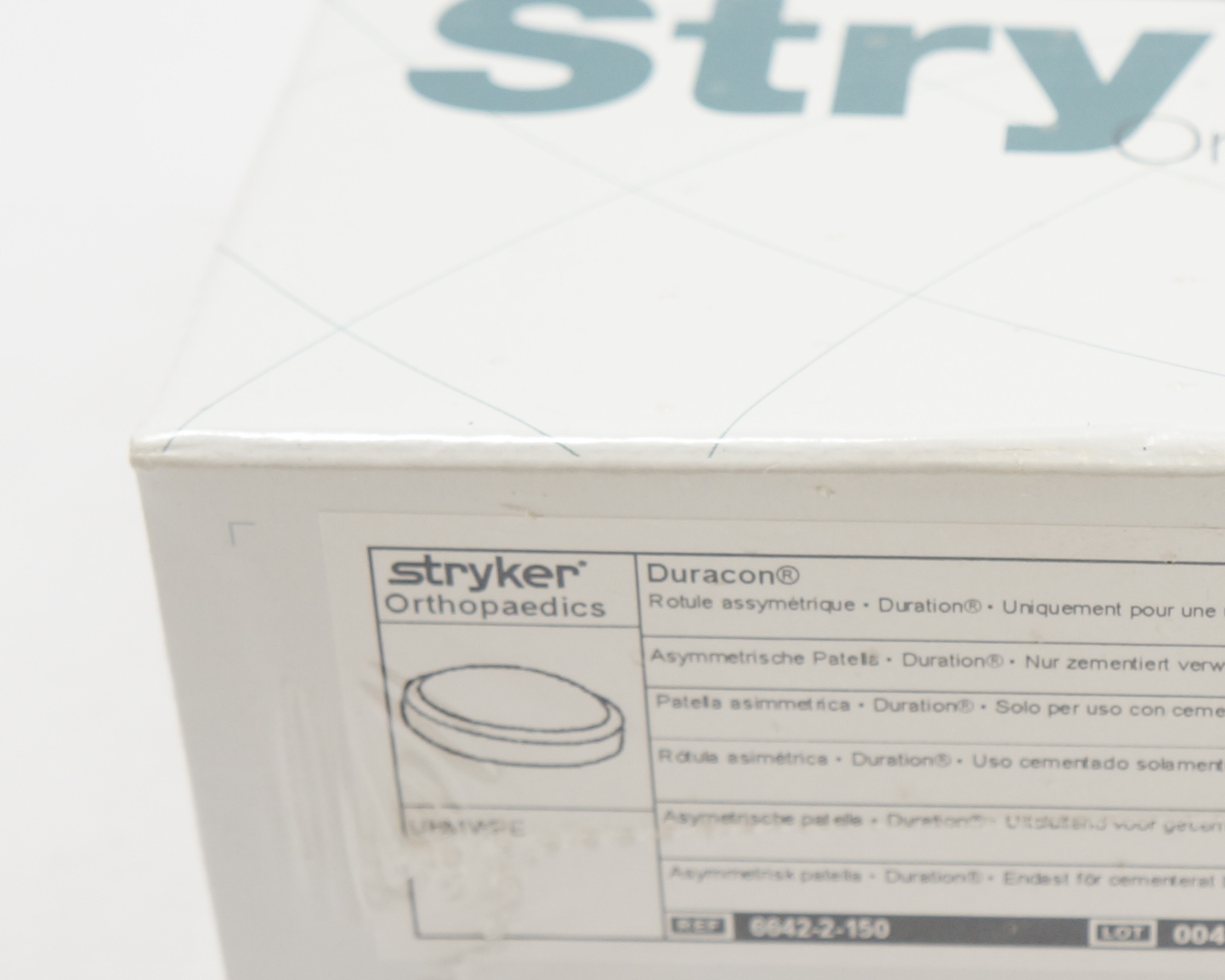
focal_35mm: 102
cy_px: 394
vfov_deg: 15.1
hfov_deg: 18.4
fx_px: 3699
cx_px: 1141
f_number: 5.6
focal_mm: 33
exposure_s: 1/60
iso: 400
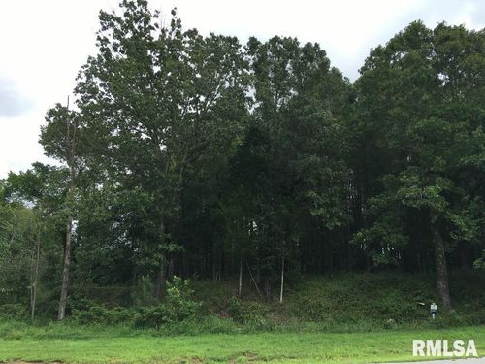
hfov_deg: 61.7
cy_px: 182
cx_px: 242
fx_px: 406
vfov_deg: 48.2
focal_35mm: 29
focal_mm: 4.15
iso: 25
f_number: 2.2
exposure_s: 1/785
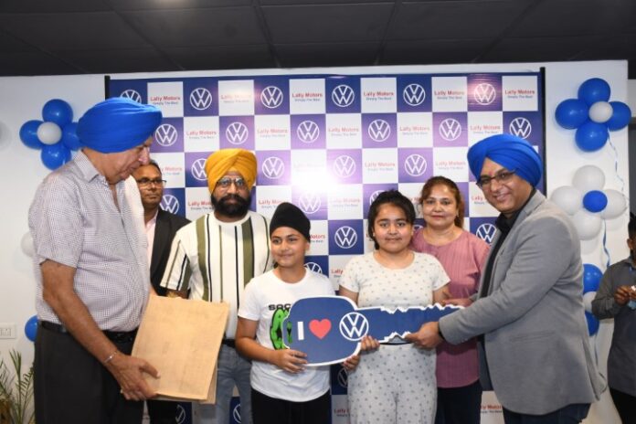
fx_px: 583
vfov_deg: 40.0
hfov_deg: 57.2
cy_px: 212
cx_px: 318
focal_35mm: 33
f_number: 4
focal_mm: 22
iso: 1000
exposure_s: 1/125
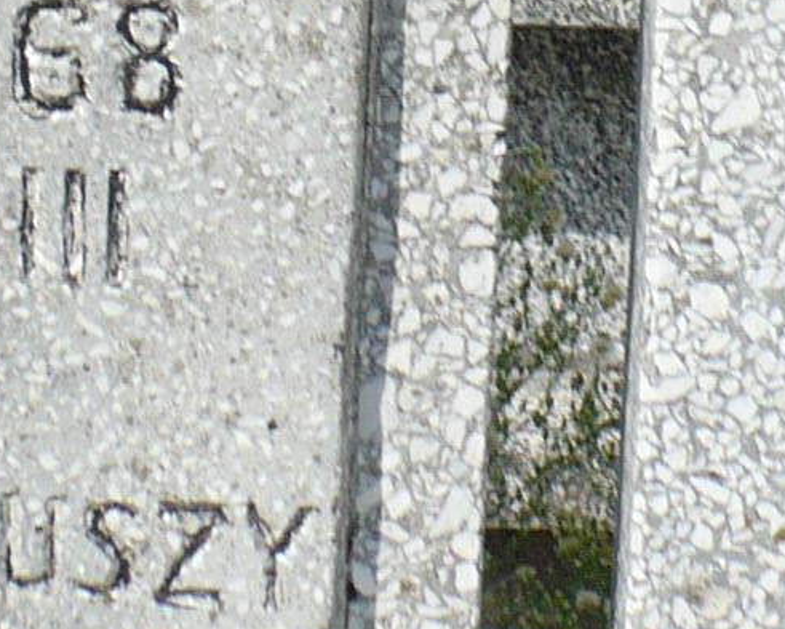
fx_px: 5252
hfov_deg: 8.5
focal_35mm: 226
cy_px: 210
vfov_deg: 6.8
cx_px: 593
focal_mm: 6.1
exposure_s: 1/160
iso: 100
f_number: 8
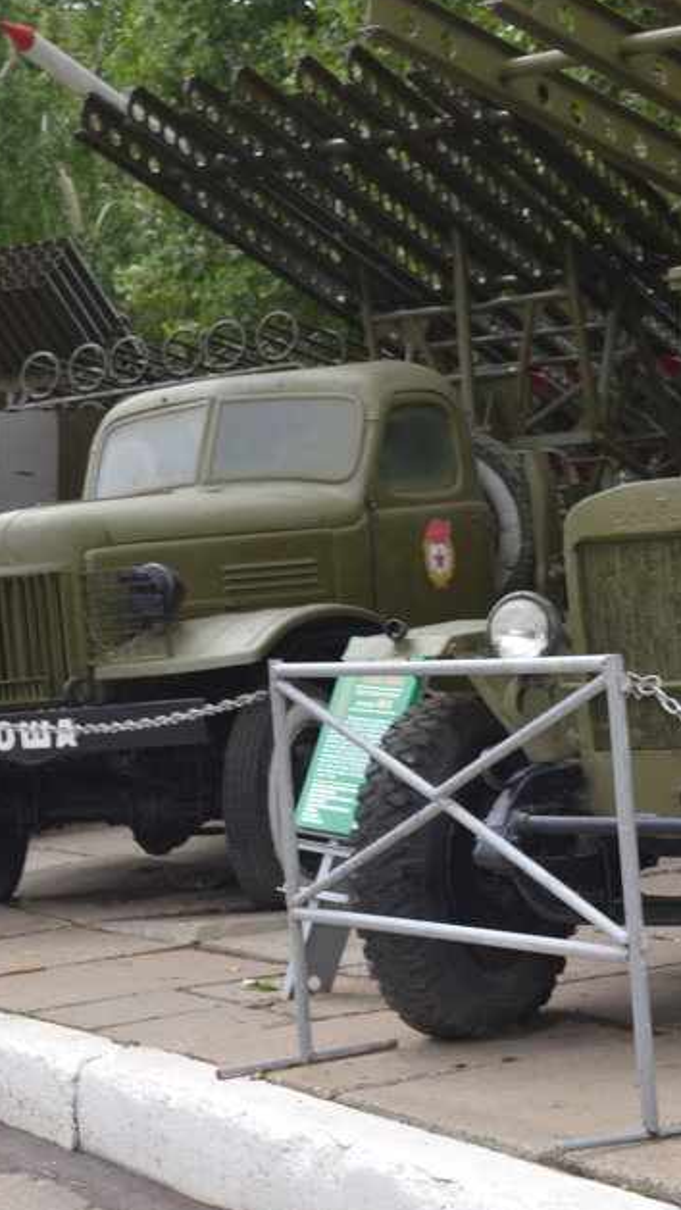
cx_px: 394
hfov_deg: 13.9
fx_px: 2792
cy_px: 623
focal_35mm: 87
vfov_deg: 24.5
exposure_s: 1/50
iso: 100
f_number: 4.5
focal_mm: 29
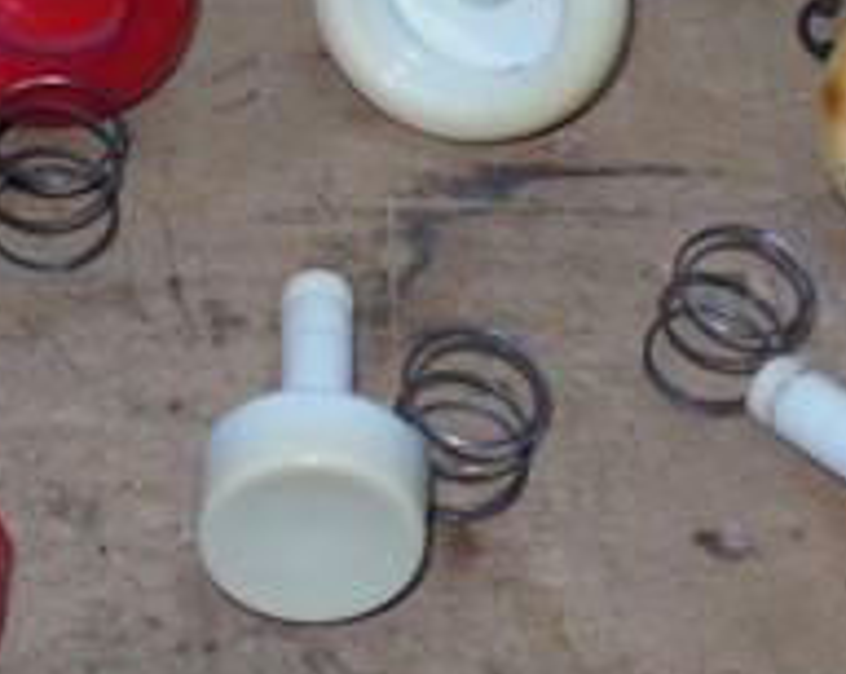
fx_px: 2450
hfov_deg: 19.5
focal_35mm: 98
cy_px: 194
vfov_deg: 15.6
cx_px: 212
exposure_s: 1/30
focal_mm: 7.7
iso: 125
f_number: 7.5
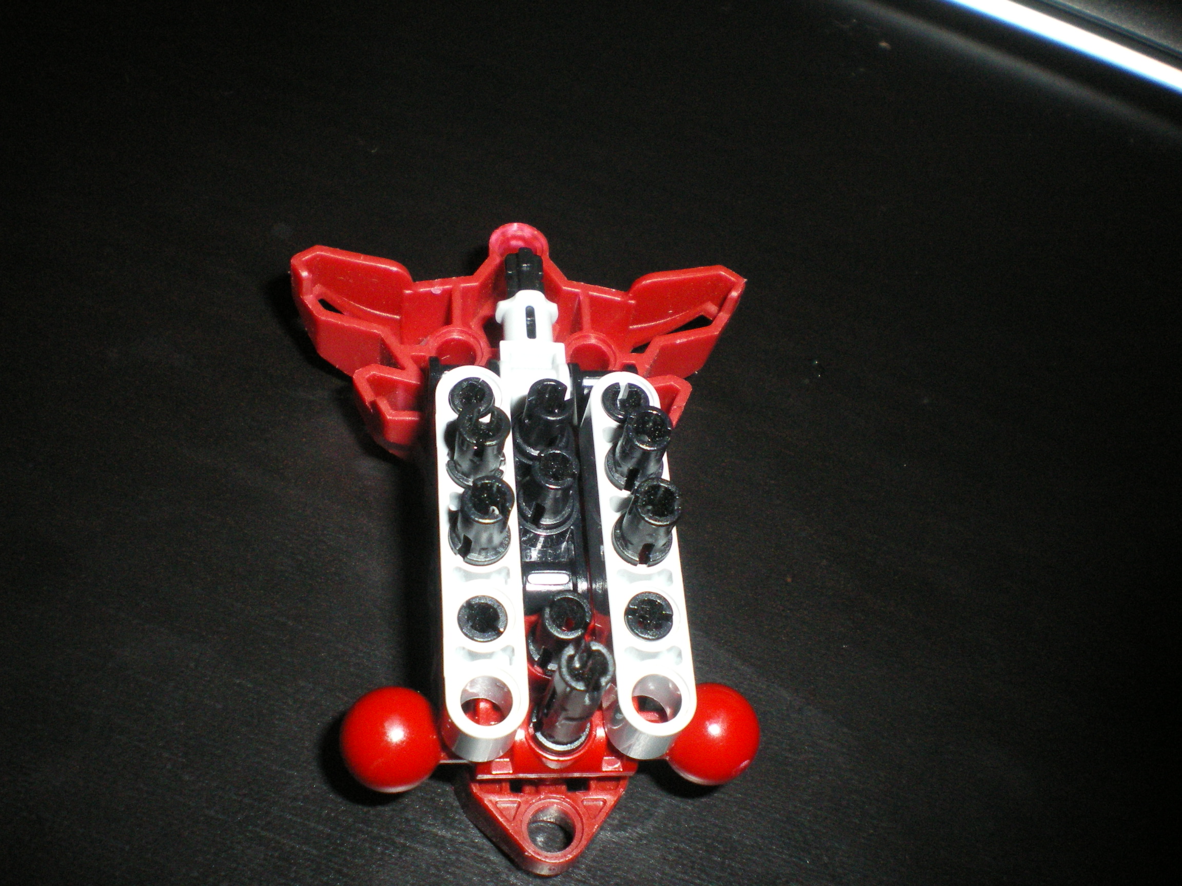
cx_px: 591
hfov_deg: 49.0
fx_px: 1298
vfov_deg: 37.7
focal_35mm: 38
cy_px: 443
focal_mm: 6.3
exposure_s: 1/50
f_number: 4.6
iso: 400
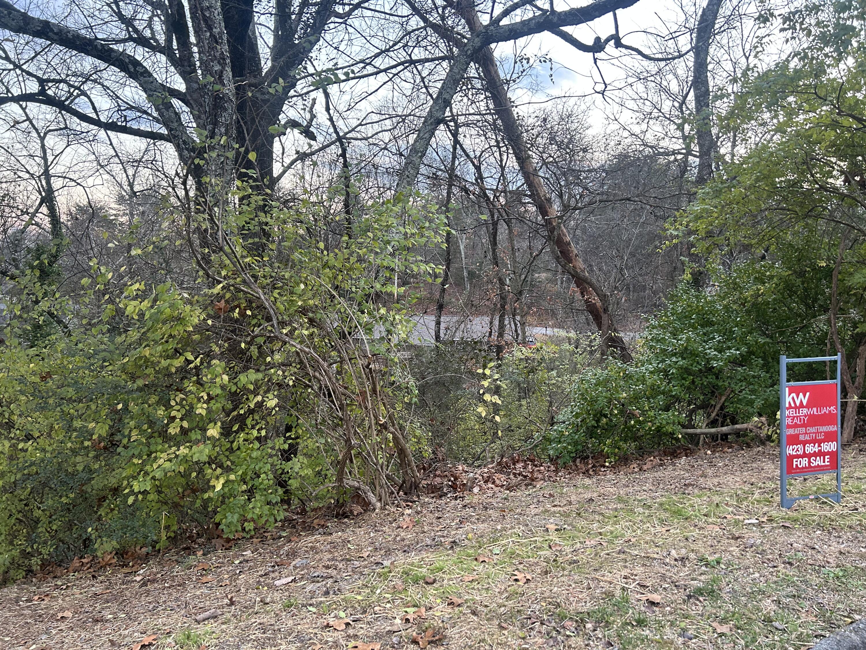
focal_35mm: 26
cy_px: 325
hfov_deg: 67.3
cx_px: 433
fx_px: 650
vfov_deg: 53.1
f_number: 1.5
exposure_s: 1/60
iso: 125
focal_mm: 5.7
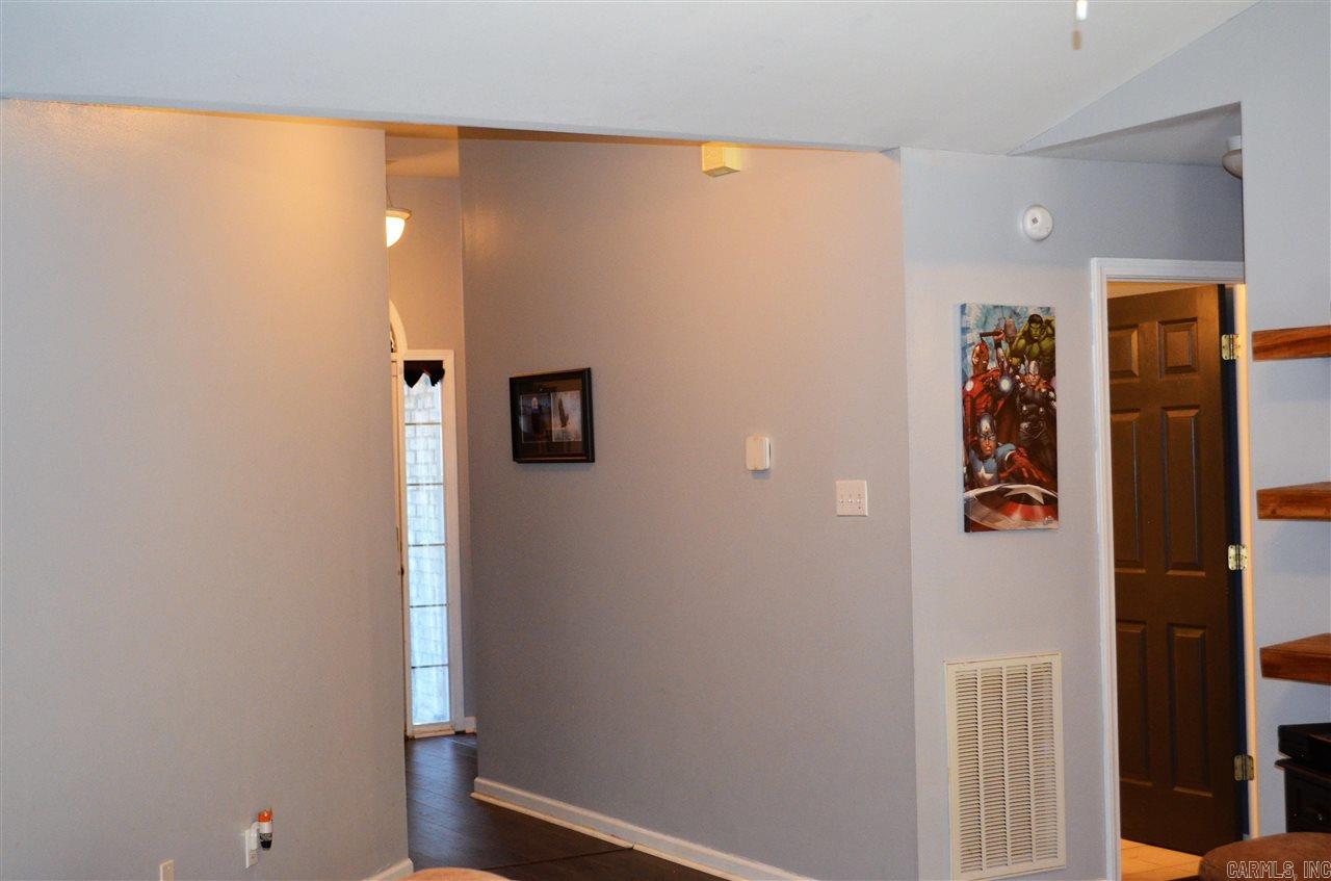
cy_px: 440
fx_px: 1936
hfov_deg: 37.9
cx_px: 666
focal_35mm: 52
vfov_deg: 25.6
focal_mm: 35
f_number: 5
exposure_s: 1/60
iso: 1400
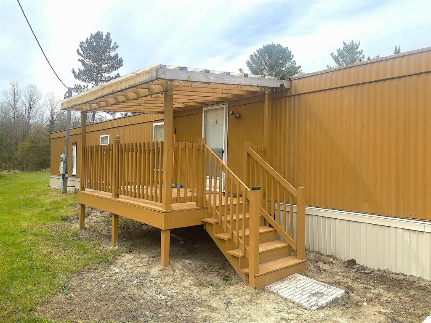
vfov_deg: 53.1
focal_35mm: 26
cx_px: 216
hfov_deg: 67.3
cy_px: 162
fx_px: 324
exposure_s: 1/1838
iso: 32
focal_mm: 4.25
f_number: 1.8
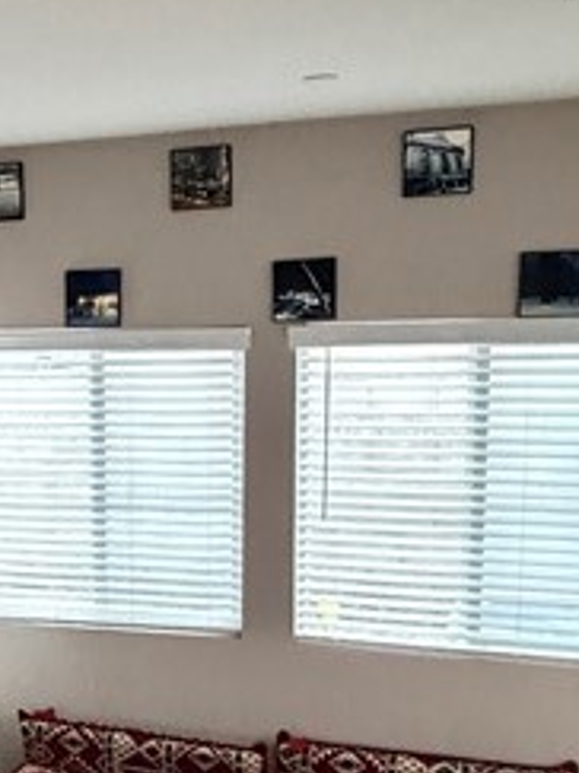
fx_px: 1317
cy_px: 538
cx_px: -102
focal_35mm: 59
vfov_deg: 32.3
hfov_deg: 22.9
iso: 1000
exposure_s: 1/60
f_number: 2.2
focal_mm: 2.22
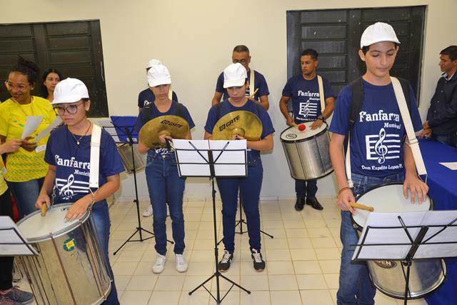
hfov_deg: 67.4
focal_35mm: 27
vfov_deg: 48.0
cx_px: 228
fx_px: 343
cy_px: 152
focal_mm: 18
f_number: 3.5
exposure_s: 1/60
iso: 720
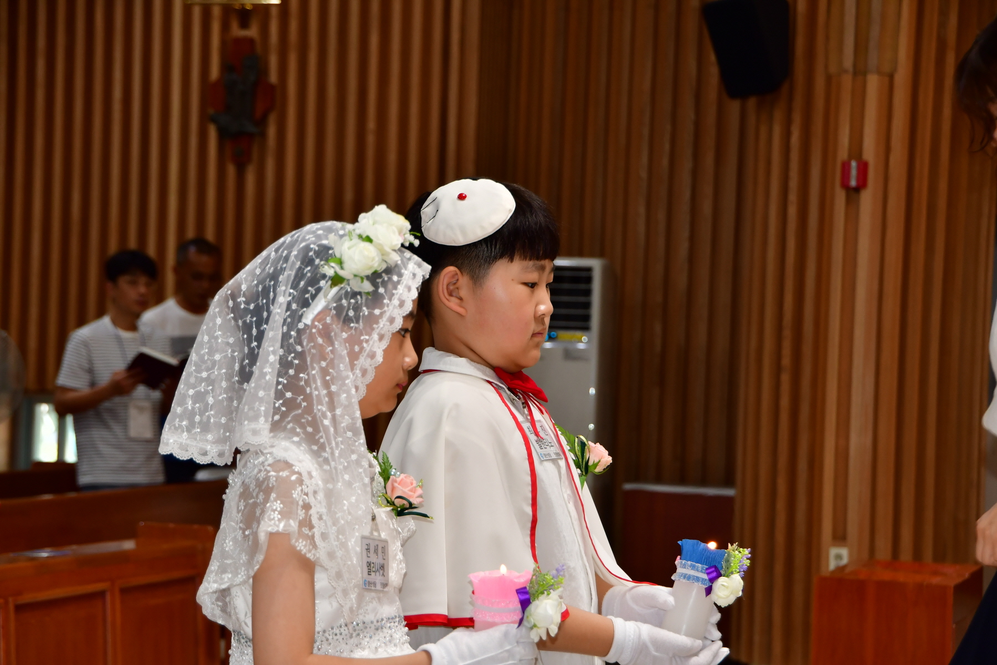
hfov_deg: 17.5
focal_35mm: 117
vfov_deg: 11.7
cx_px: 498
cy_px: 332
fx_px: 3240
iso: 560
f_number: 5.3
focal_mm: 78
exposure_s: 1/125
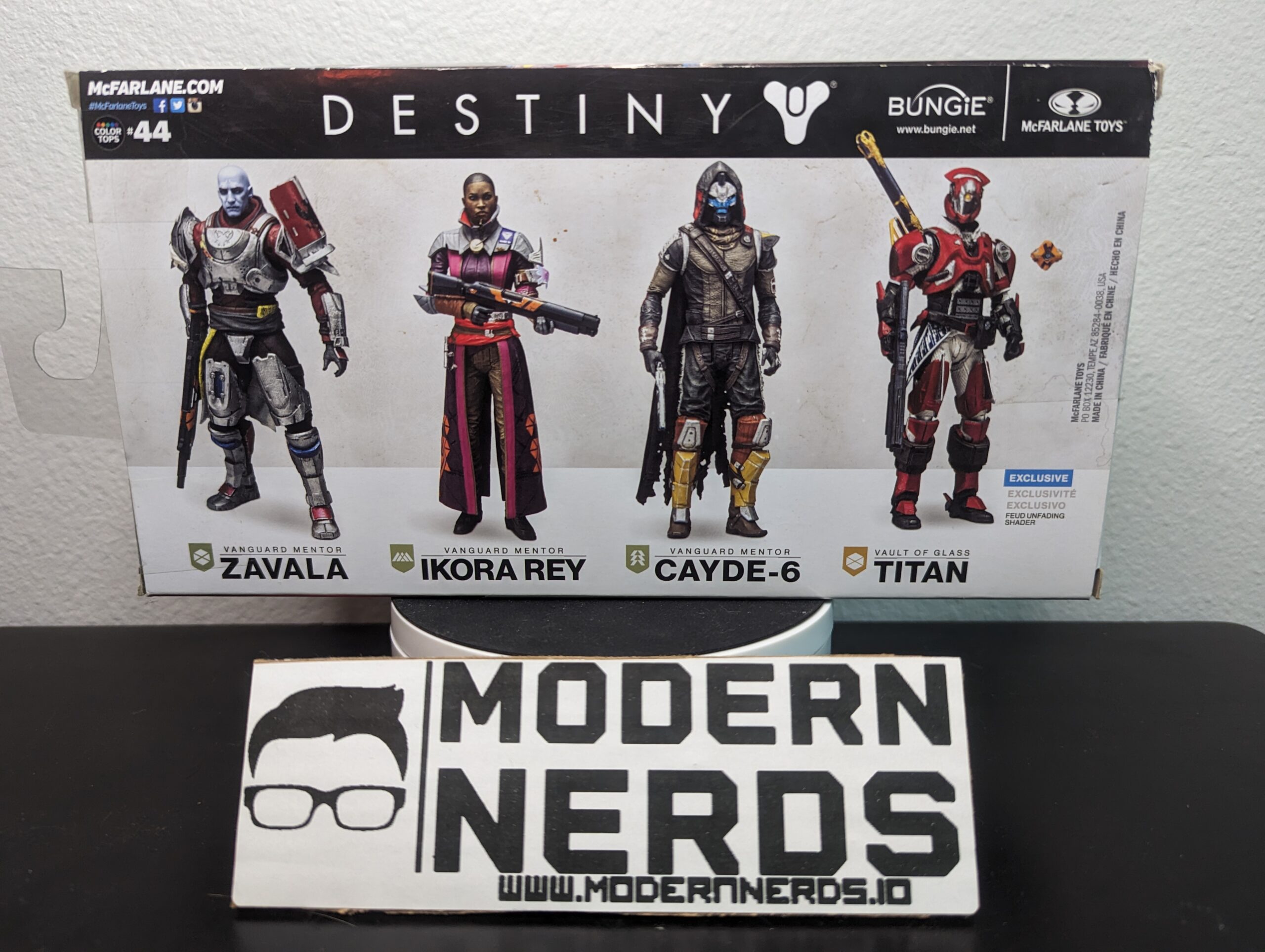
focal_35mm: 24
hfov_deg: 71.5
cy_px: 476
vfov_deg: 56.9
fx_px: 878
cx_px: 632
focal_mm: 6.81
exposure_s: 1/120
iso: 317
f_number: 1.85
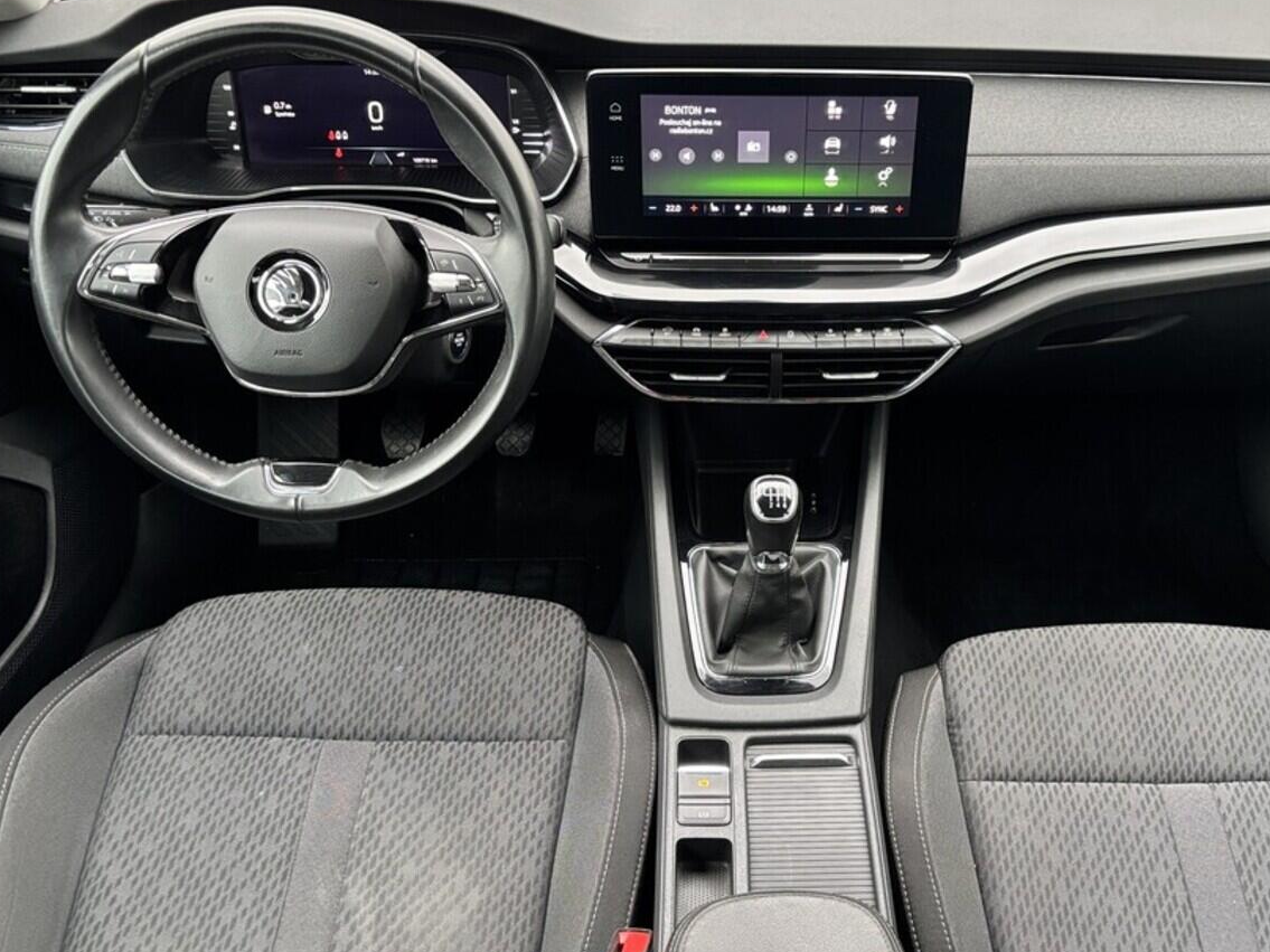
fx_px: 1211
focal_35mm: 33
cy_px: 408
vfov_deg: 42.8
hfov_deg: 55.1
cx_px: 743
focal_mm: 5.96
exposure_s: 1/55
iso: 320
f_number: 1.6
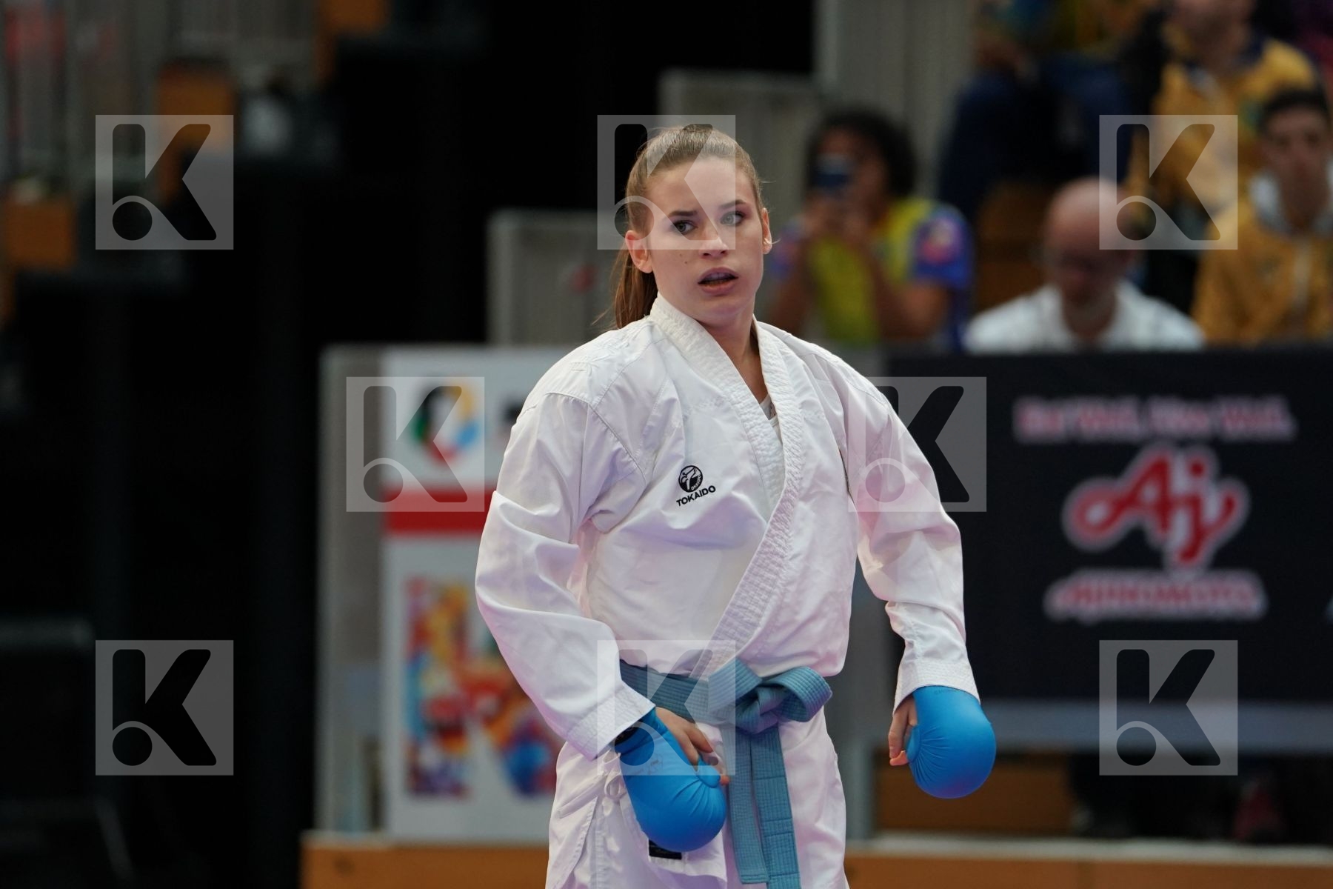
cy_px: 444
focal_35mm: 300
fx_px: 11107
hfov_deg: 6.9
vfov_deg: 4.6
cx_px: 666
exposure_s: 1/1000
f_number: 2.8
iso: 1600
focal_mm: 200
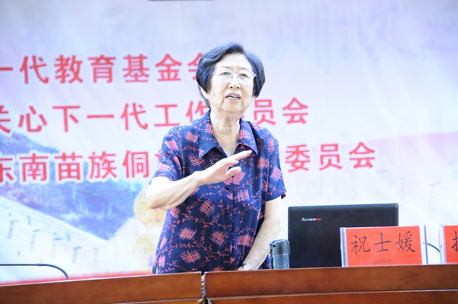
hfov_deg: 15.2
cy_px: 152
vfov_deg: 10.1
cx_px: 229
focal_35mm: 135
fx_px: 1716
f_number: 5.6
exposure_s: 1/25
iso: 4000
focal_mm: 135
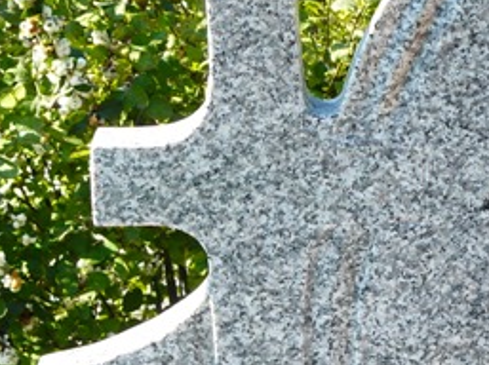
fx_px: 3202
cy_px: 314
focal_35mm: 227
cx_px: 531
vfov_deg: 6.5
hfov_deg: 8.7
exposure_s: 1/200
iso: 100
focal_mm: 15.2
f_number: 4
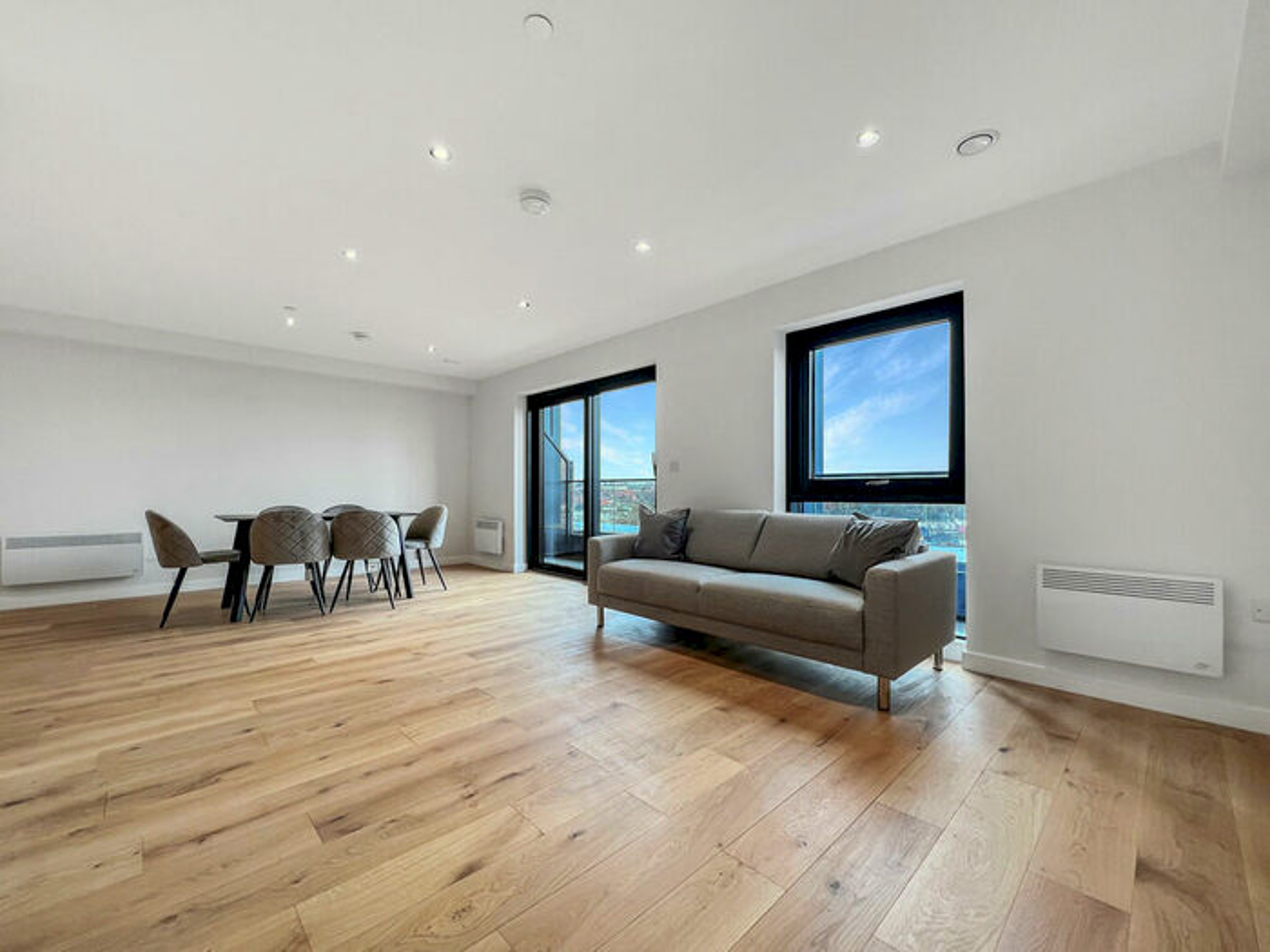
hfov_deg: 106.2
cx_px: 635
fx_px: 477
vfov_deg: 89.9
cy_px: 476
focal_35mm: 13
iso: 50
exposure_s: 1/100
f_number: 1.8
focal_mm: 1.57
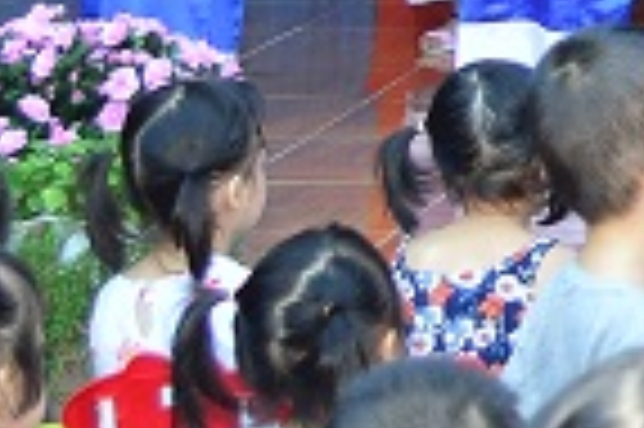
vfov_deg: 7.6
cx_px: 1374
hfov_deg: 10.7
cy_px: -446
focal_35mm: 173
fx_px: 3091
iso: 200
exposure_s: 1/60
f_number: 5
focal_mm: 22
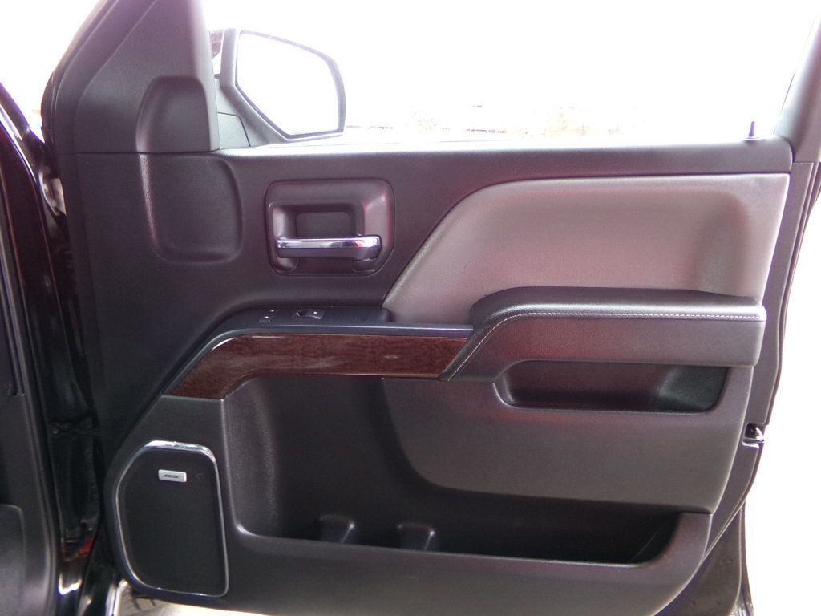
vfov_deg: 56.8
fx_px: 569
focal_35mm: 24
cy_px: 308
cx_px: 410
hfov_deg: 71.6
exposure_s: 1/60
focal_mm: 4.3
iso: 342
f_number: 3.7
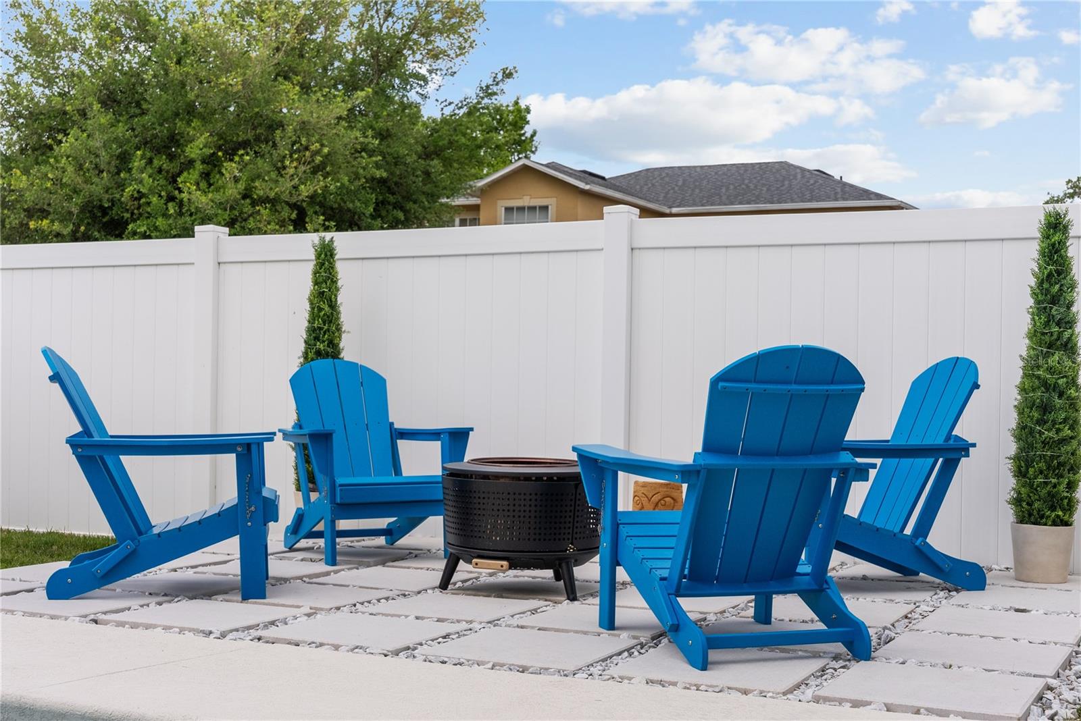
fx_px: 1412
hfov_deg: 41.9
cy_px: 360
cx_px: 540
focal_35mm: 47
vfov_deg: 28.7
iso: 125
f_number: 9
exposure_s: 1/125
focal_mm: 47
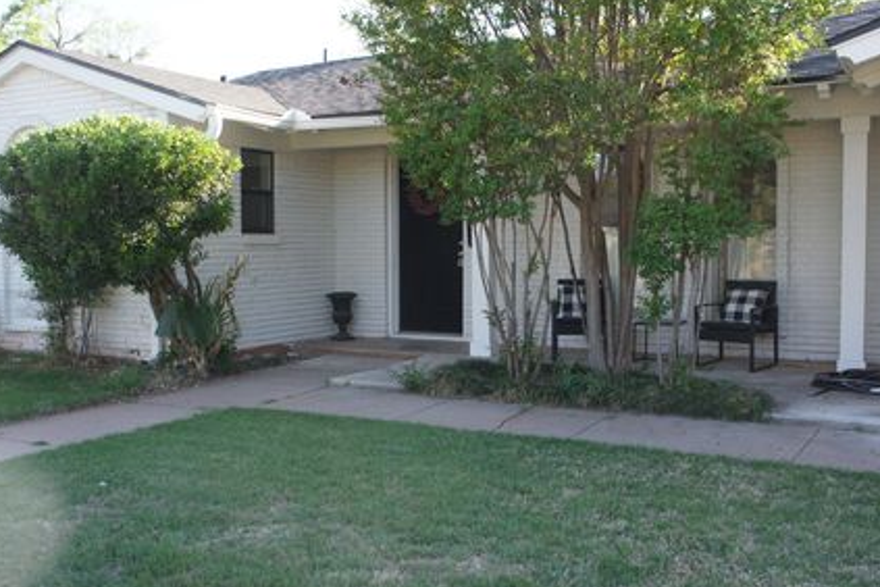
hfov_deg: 49.6
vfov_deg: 34.2
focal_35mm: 39
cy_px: 301
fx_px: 953
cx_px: 441
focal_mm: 22
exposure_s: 1/100
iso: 200
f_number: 6.3
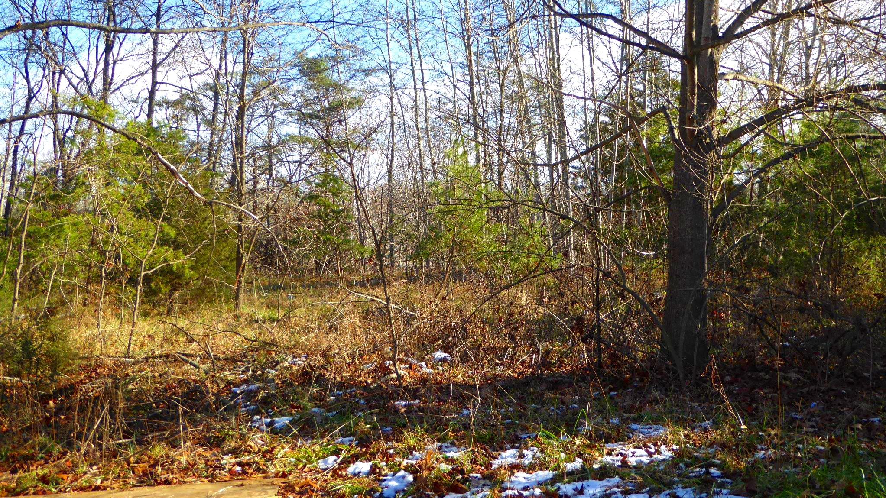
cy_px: 214
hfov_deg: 42.9
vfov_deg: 24.9
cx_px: 443
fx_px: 1128
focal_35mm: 48
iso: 100
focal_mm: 7.8
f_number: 3.9
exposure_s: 1/250
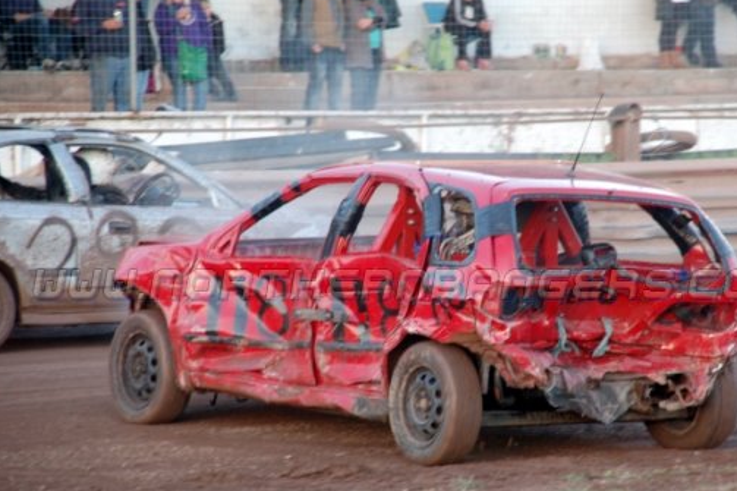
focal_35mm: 258
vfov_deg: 5.3
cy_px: 289
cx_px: 441
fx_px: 5272
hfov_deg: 8.0
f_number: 6
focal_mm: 135
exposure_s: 1/80
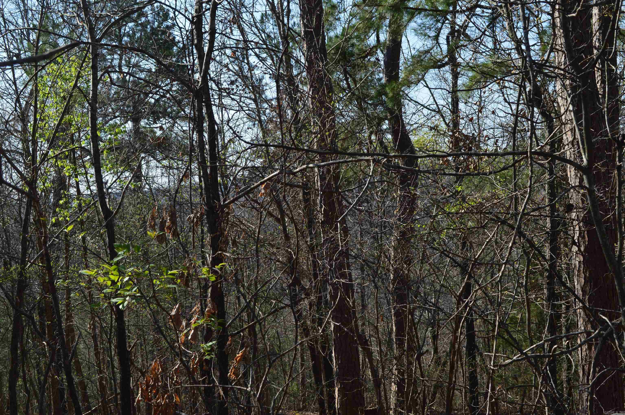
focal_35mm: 52
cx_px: 312
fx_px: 911
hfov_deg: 37.9
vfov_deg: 25.7
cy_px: 208
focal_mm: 35
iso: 400
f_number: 10
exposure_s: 1/320
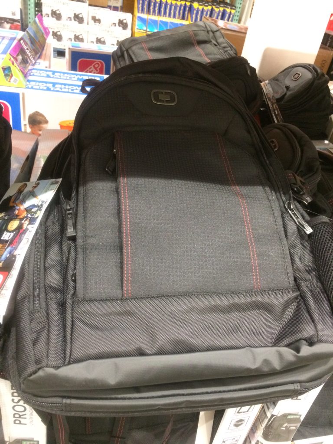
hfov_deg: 48.2
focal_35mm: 29
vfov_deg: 61.7
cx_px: 166
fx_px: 372
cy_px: 222
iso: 250
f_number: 2.2
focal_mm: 4.15
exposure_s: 1/20
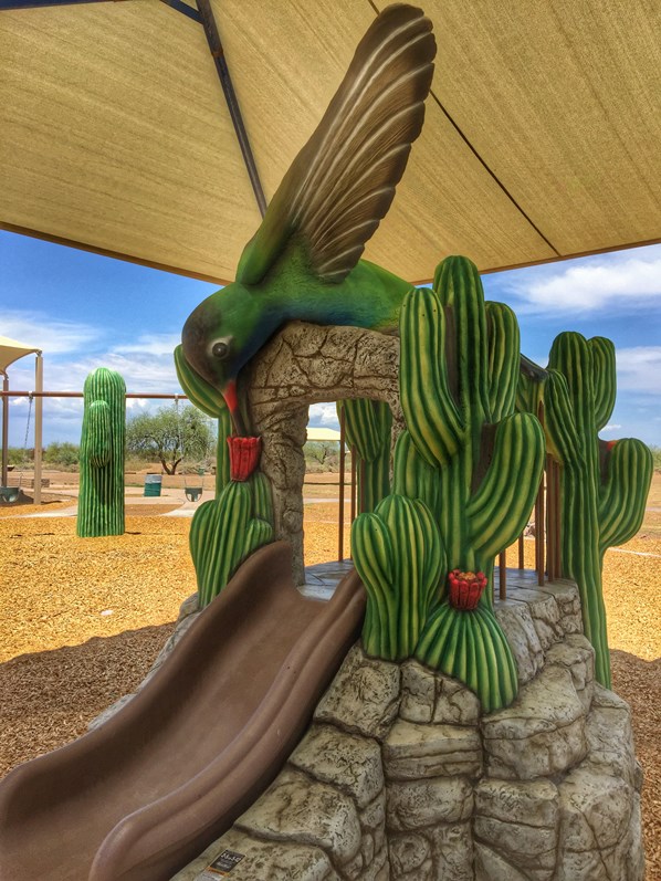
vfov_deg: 61.7
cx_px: 330
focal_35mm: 29
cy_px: 440
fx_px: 738
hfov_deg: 48.2
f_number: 2.2
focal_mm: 4.15
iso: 32
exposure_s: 1/1647
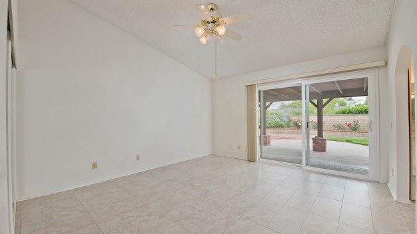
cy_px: 111
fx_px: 166
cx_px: 207
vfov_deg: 70.5
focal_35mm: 15
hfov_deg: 103.0
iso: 400
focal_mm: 14
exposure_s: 1/200
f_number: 5.6
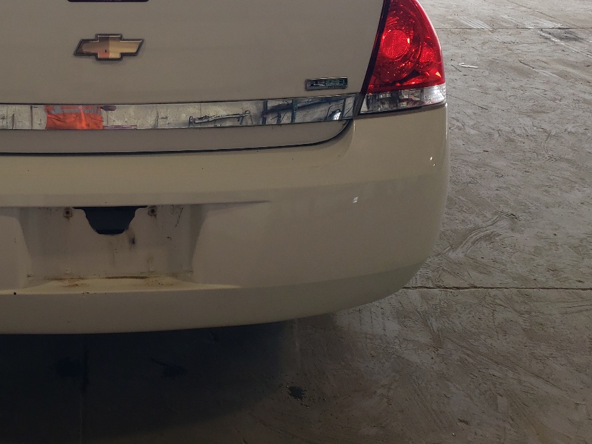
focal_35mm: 44
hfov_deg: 40.9
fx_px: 753
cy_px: 140
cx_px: 107
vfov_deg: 32.5
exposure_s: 1/213
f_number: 1.5
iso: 50
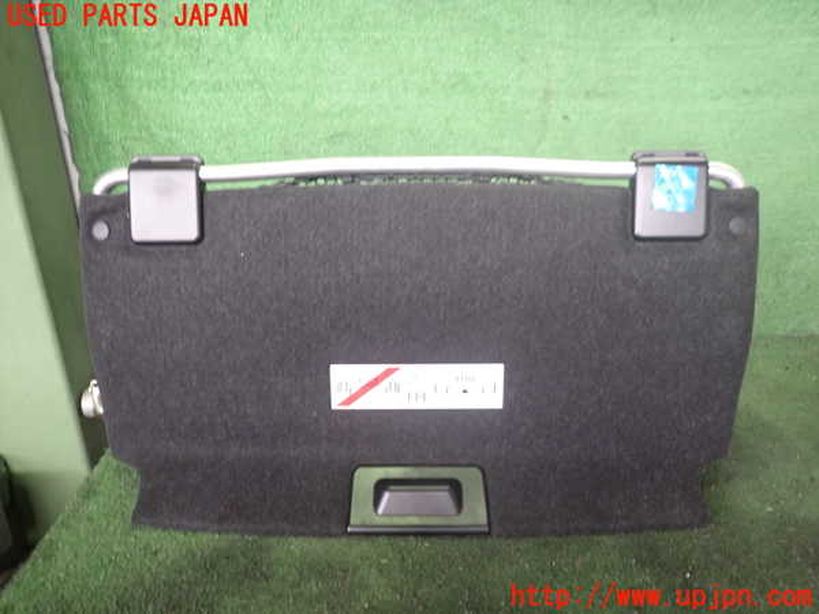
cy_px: 307
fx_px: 591
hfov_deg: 69.4
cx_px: 410
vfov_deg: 54.9
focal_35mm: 25
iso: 250
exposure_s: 1/30
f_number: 2
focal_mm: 4.5
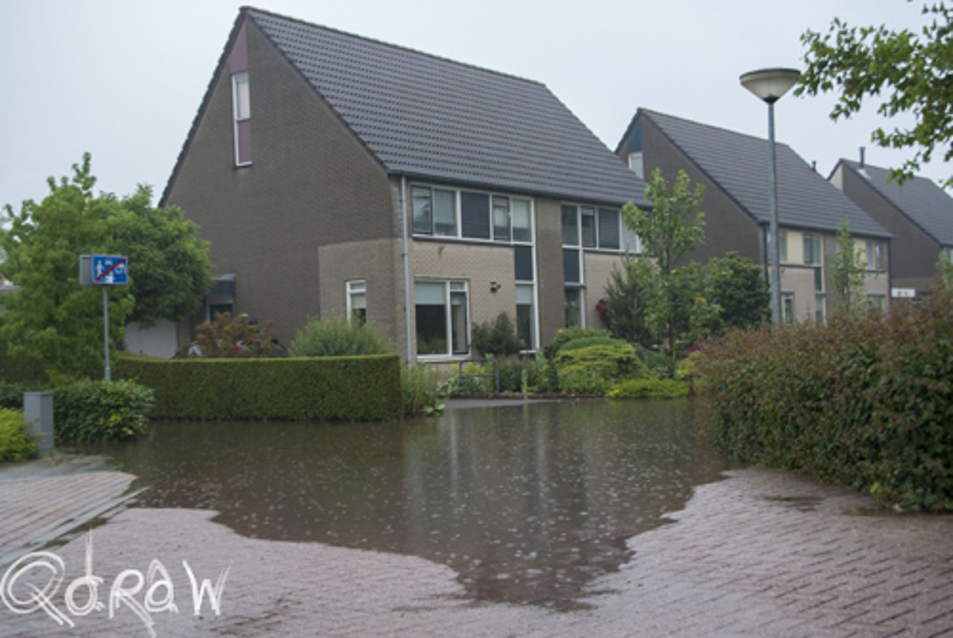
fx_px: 1113
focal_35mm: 42
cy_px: 319
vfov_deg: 32.0
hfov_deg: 46.3
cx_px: 476
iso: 320
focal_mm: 28
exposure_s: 1/50
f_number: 4.5
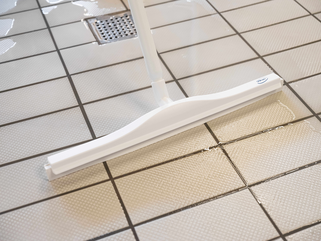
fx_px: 473
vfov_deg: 28.6
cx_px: 160
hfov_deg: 37.5
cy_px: 120
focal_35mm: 51
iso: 1000
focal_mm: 64
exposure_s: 1/125
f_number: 4
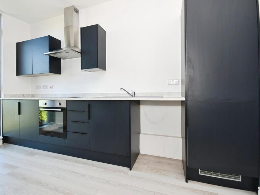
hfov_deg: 90.7
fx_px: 128
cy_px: 96
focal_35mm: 17
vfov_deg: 74.7
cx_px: 117
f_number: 8
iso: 400
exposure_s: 1/60
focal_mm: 10
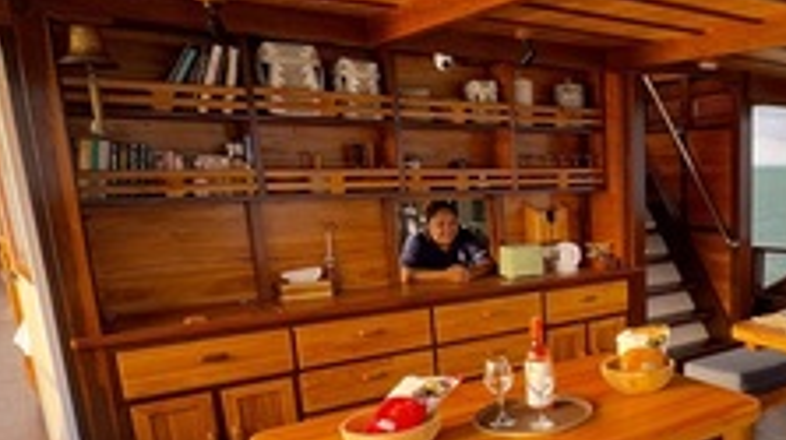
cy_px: 312
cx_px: 724
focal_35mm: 32
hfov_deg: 52.7
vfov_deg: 36.0
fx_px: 666
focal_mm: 2.22
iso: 64
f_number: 2.2
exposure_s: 1/99
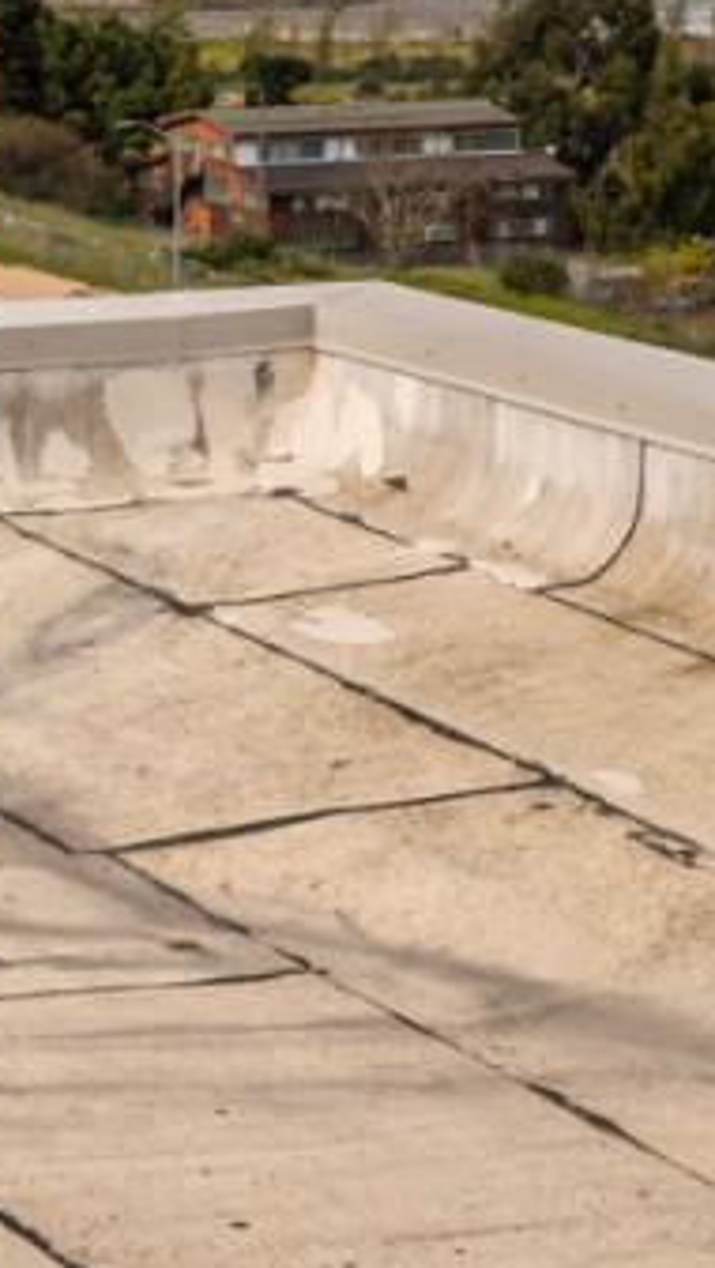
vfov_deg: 12.6
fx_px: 5484
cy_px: -546
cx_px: 1502
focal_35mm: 163
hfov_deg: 7.2
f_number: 8
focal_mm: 35
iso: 400
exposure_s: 1/2500
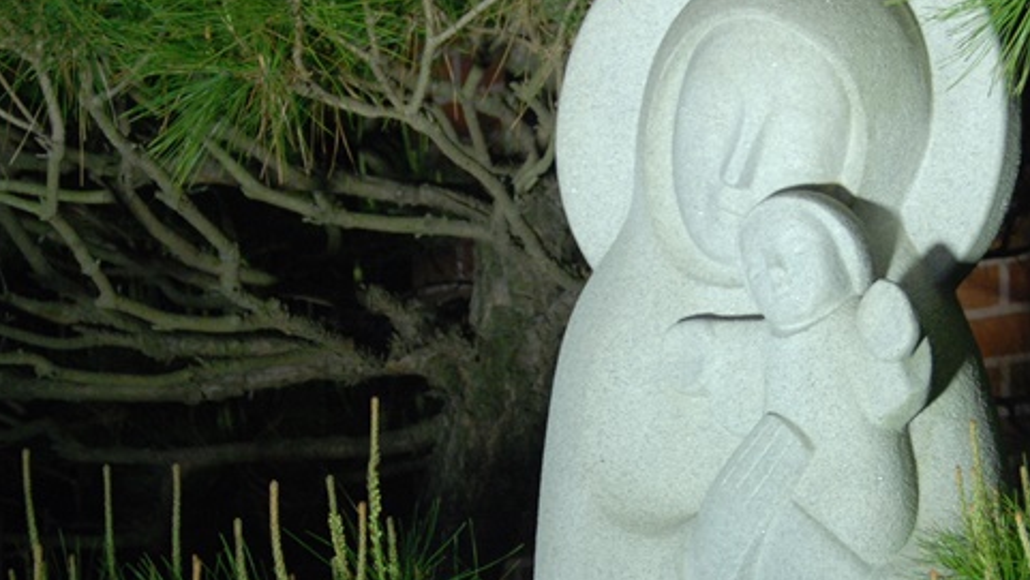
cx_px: 730
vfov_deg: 6.6
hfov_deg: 11.7
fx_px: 5030
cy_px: 440
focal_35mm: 184
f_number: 4.8
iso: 400
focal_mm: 55
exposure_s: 1/13
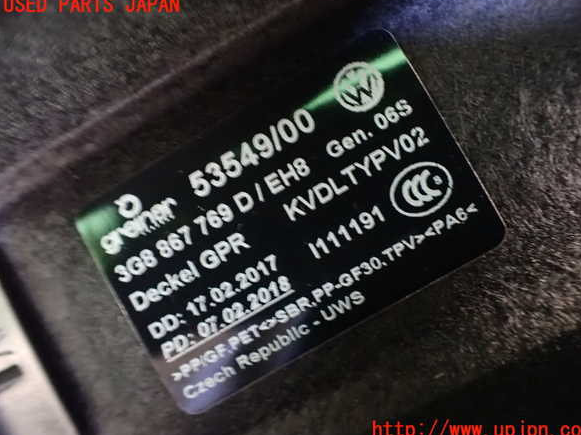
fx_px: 520
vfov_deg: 45.4
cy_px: 218
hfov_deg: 58.4
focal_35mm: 31
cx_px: 298
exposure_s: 1/13
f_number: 2.3
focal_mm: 5.4
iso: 1600
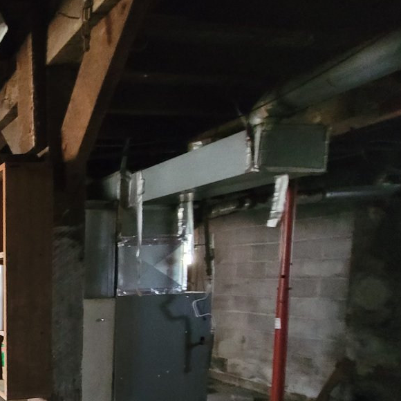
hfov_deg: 38.9
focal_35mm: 30
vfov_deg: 50.6
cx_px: -84
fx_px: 393
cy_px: 323
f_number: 2.2
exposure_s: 1/24
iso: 1000
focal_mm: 2.2
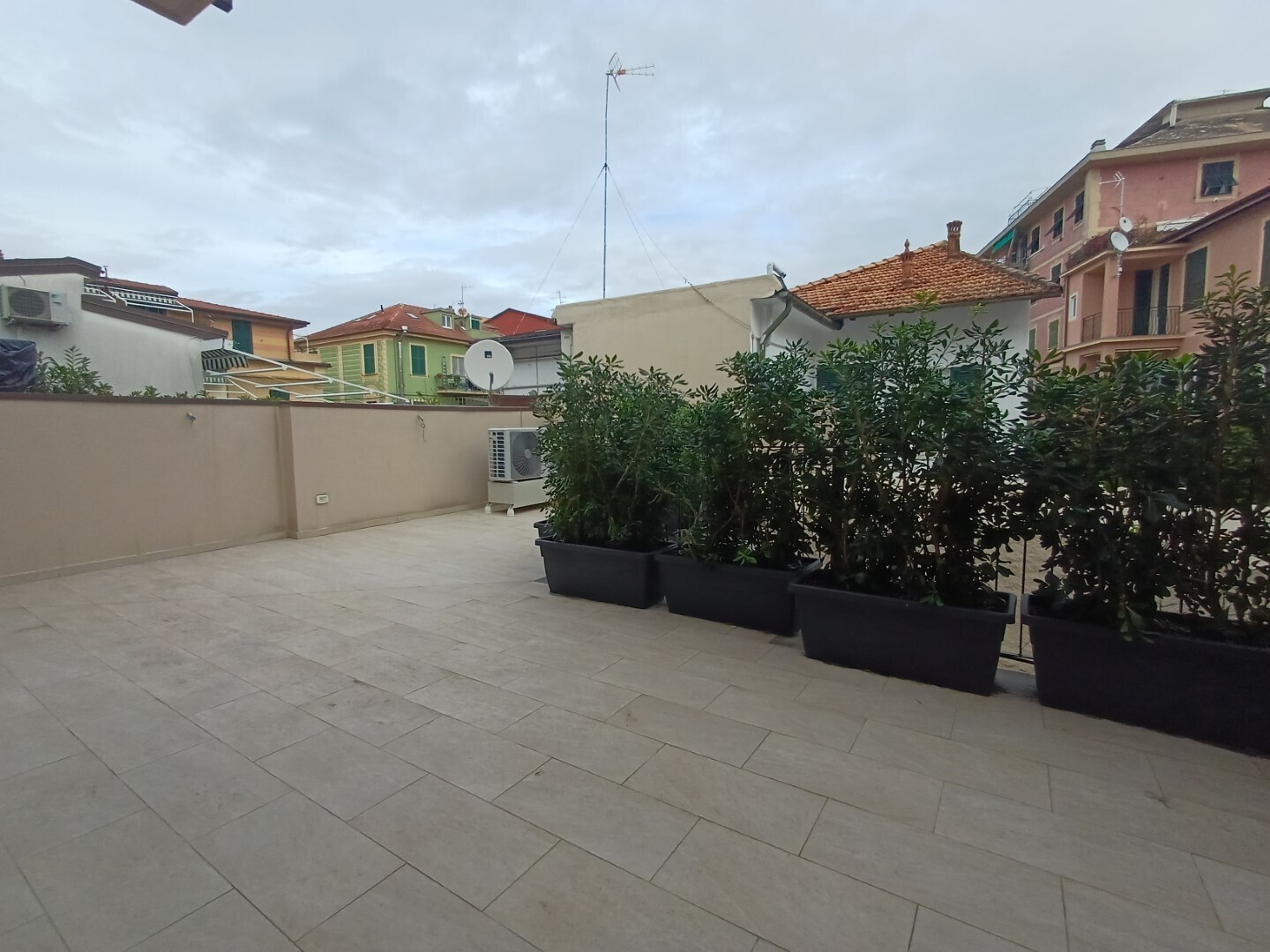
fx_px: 587
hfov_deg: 94.5
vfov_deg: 78.1
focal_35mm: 16
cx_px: 635
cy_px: 476
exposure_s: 1/809
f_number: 2.2
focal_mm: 1.64
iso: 40
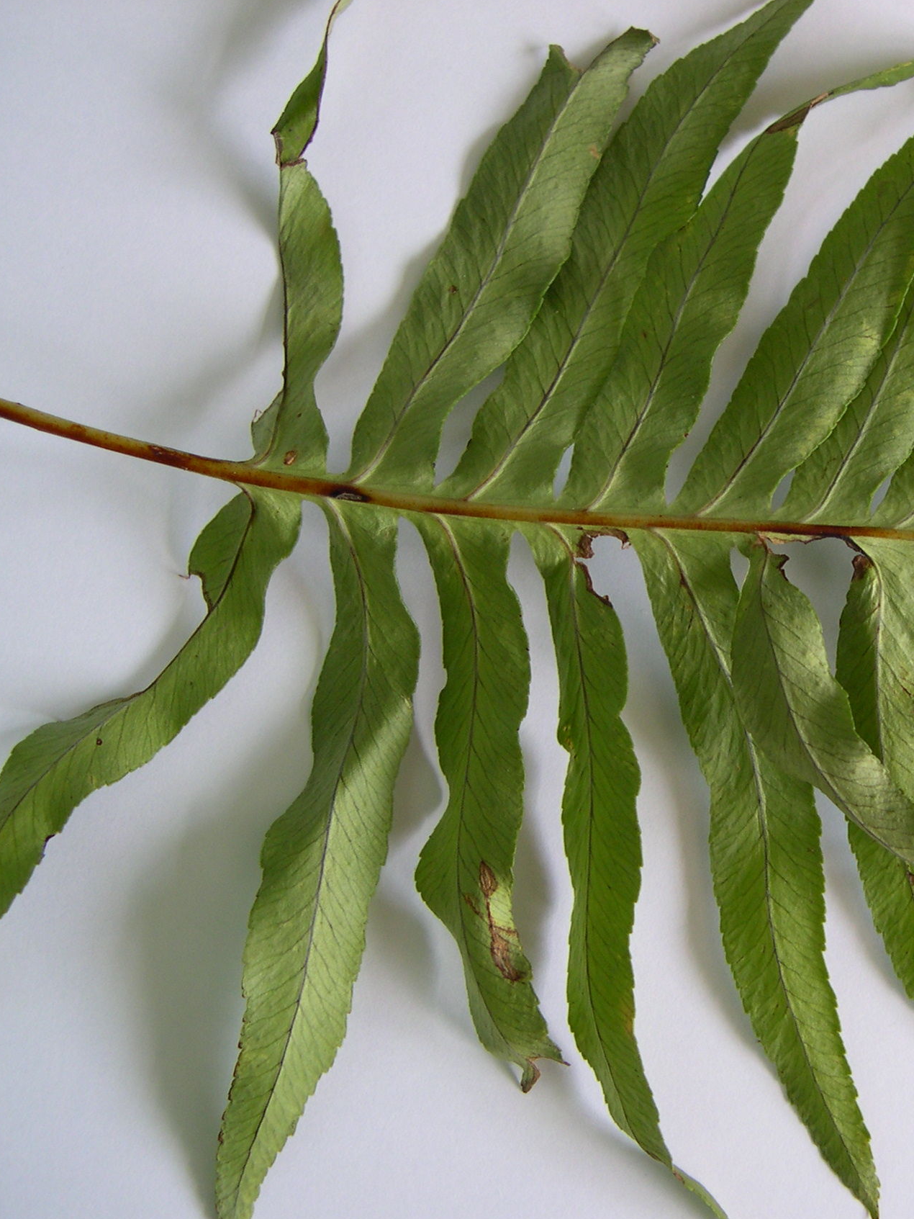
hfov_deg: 28.0
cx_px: 730
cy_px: 608
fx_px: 1795
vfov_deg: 37.5
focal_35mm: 51
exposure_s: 1/114
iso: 100
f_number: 2.8
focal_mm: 8
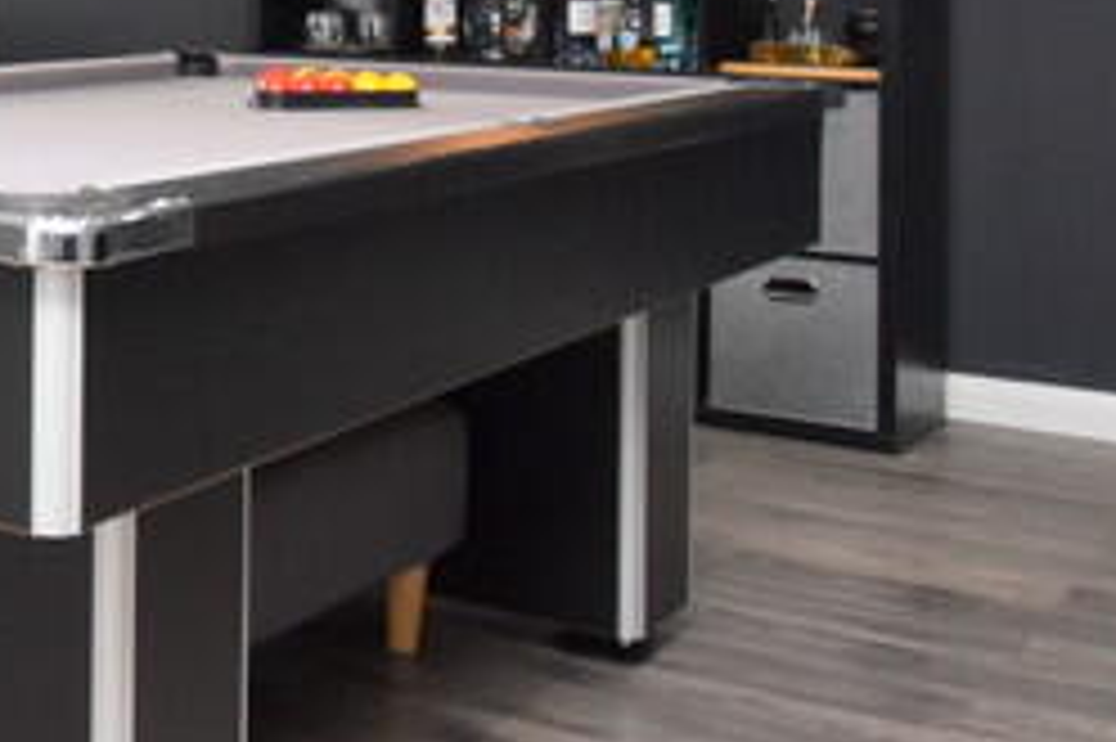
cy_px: -47
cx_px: -130
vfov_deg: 20.9
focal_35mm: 62
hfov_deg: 29.1
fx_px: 1921
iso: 800
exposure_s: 1/125
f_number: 4.5
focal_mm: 10
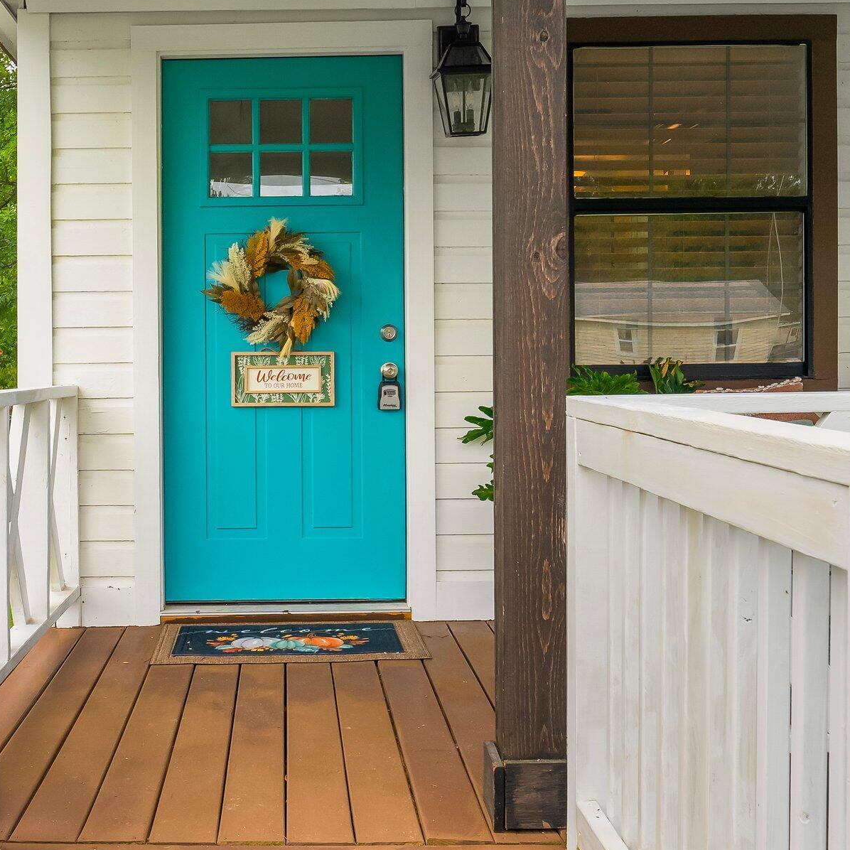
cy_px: 372
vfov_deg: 35.3
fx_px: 1333
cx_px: 280
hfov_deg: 35.0
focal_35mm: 48
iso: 400
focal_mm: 22.1
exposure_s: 1/125
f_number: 8
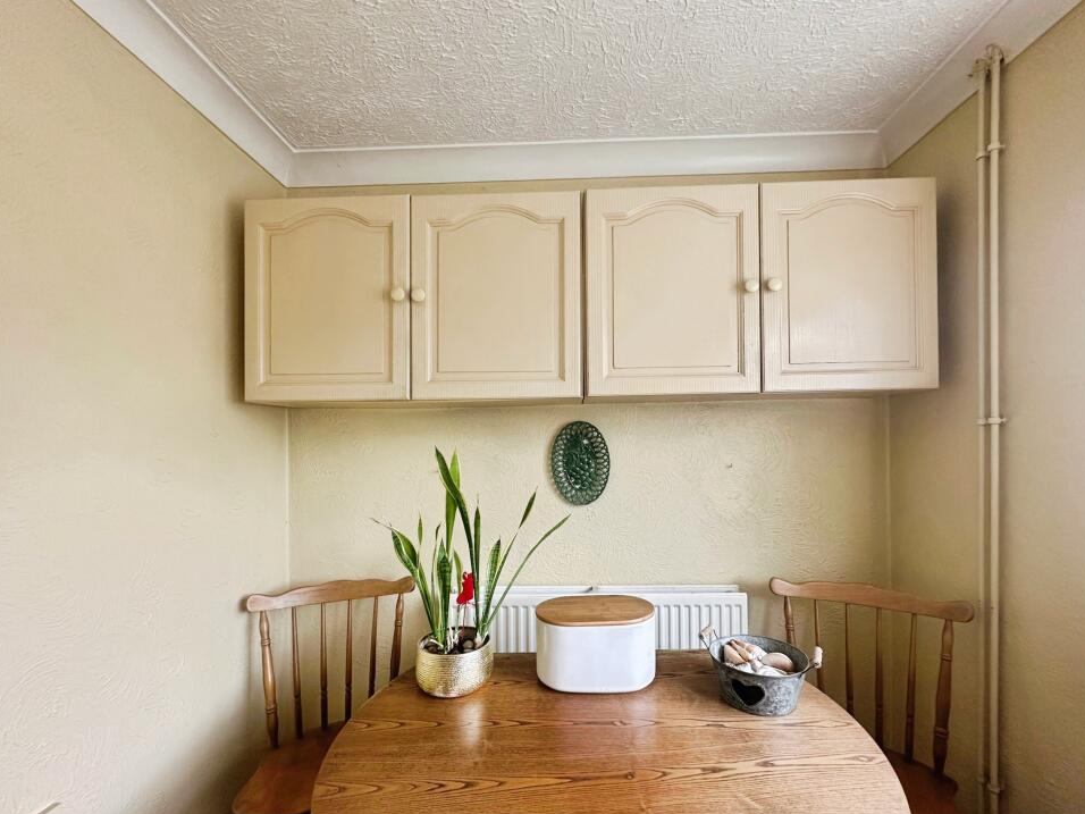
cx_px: 555
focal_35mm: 15
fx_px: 470
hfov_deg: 98.2
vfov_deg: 81.7
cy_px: 418
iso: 160
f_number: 2.2
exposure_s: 1/99
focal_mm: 2.22
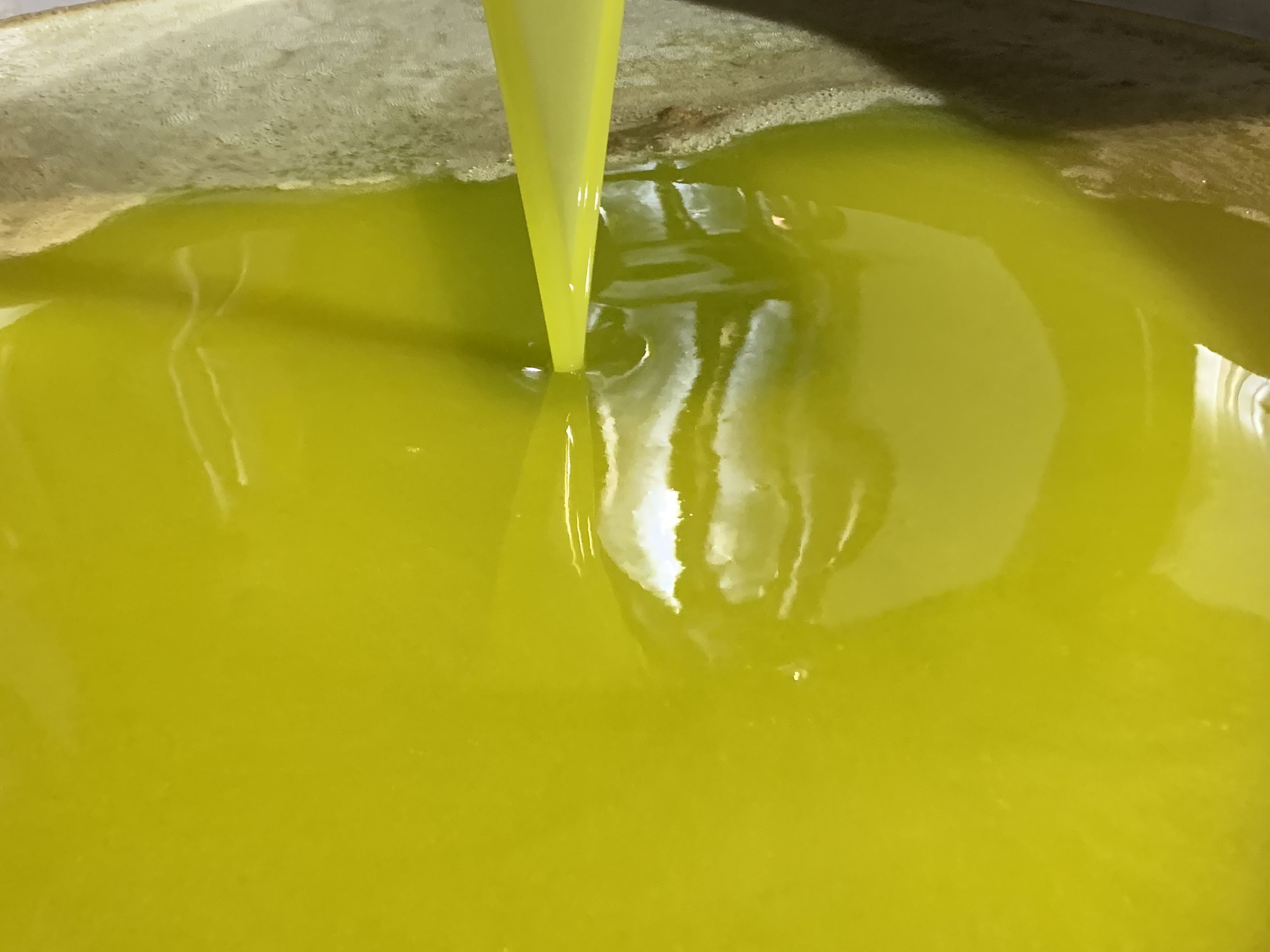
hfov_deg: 42.9
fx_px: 1614
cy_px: 447
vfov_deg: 32.9
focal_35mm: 44
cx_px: 679
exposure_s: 1/50
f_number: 1.8
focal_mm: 4.25
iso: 250
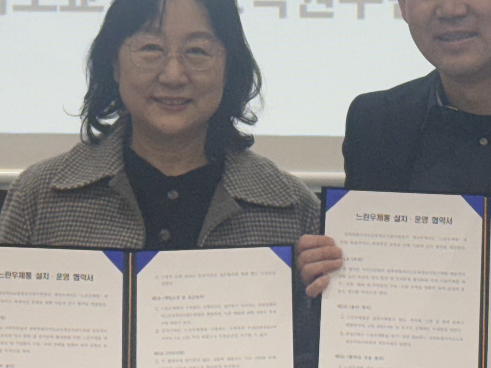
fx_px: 2681
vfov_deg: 7.8
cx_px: 277
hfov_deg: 10.5
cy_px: -88
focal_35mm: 189
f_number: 1.78
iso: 64
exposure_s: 1/186
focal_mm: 6.76
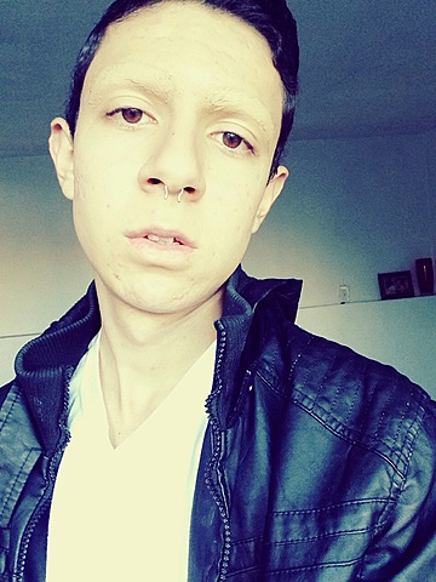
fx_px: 554
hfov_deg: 42.9
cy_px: 291
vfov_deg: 55.4
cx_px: 218
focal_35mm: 33
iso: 125
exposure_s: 1/30
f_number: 2.4
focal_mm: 2.15
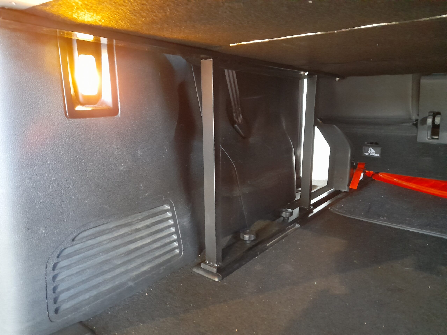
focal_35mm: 25
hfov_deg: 69.4
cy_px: 168
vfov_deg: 54.9
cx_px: 224
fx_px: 323
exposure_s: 1/10
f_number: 2
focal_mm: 4.6
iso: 1000
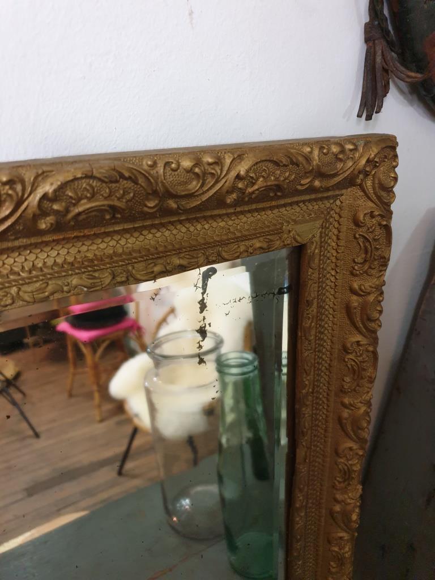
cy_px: 290
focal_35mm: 26
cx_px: 218
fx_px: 436
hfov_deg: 53.1
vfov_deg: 67.3
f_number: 1.5
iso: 250
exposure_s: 1/33
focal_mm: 4.3
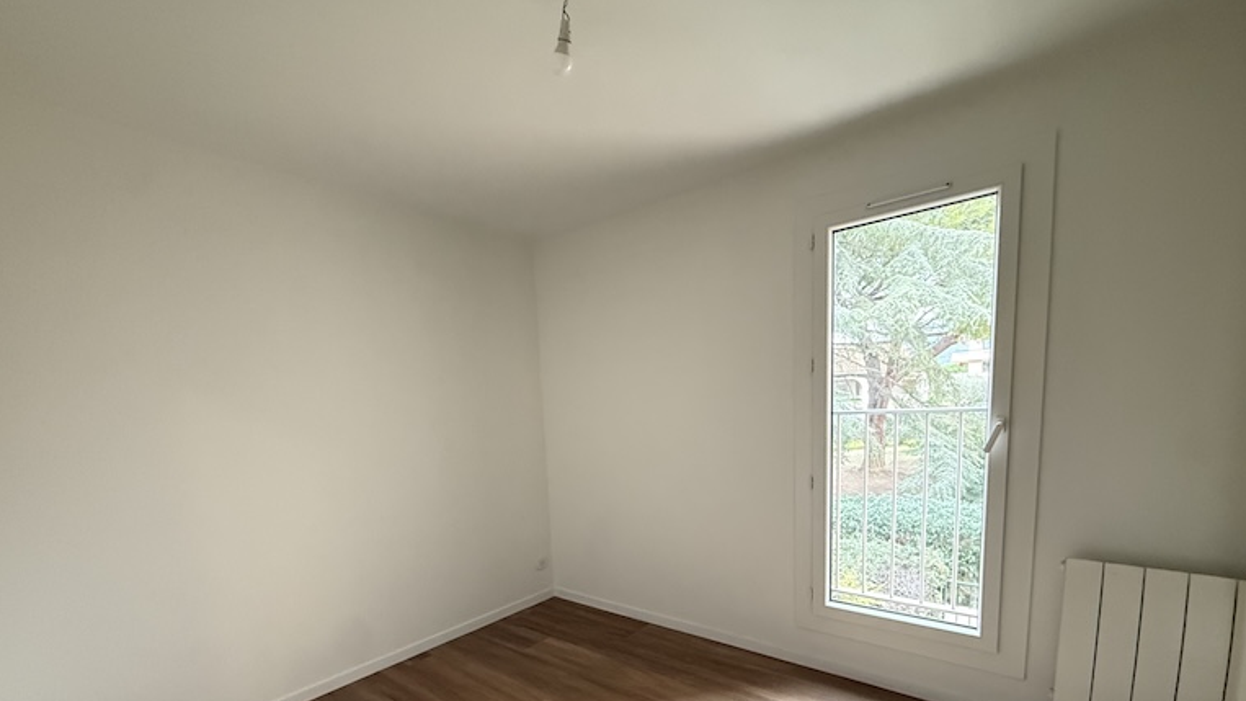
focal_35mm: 16
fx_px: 529
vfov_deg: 65.2
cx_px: 616
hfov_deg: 99.4
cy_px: 471
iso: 640
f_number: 2.2
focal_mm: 2.22
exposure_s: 1/50
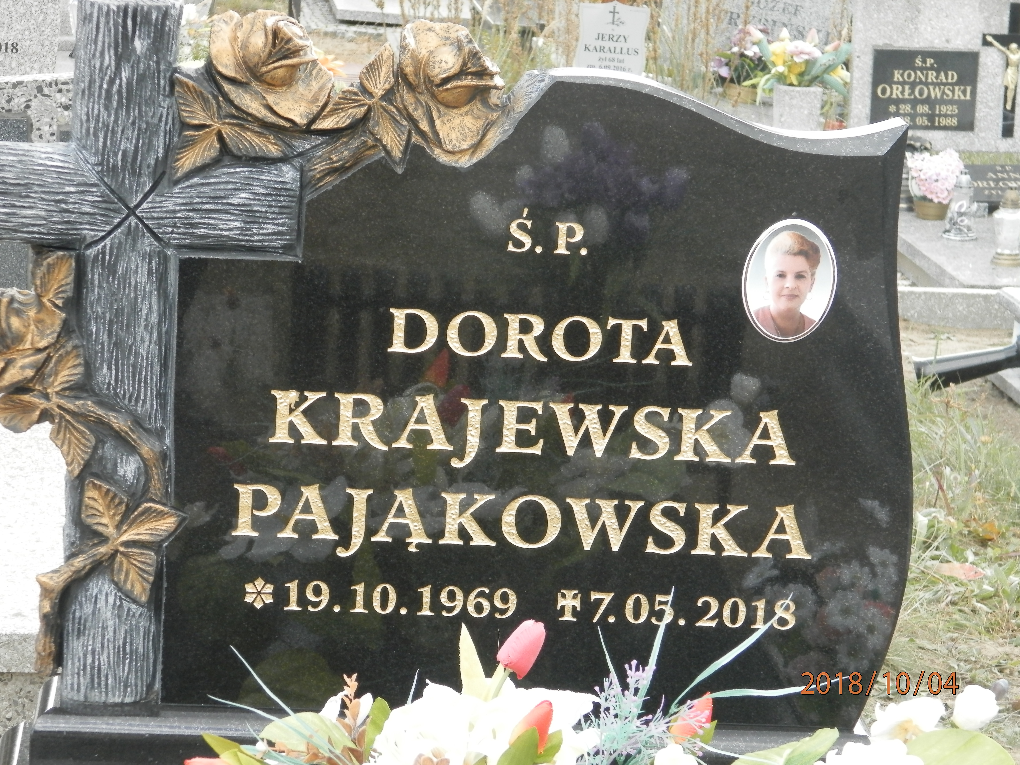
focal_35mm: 106
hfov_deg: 18.5
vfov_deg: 14.0
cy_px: 382
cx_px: 510
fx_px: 3123
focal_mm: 19
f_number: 4.5
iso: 200
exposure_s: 1/100
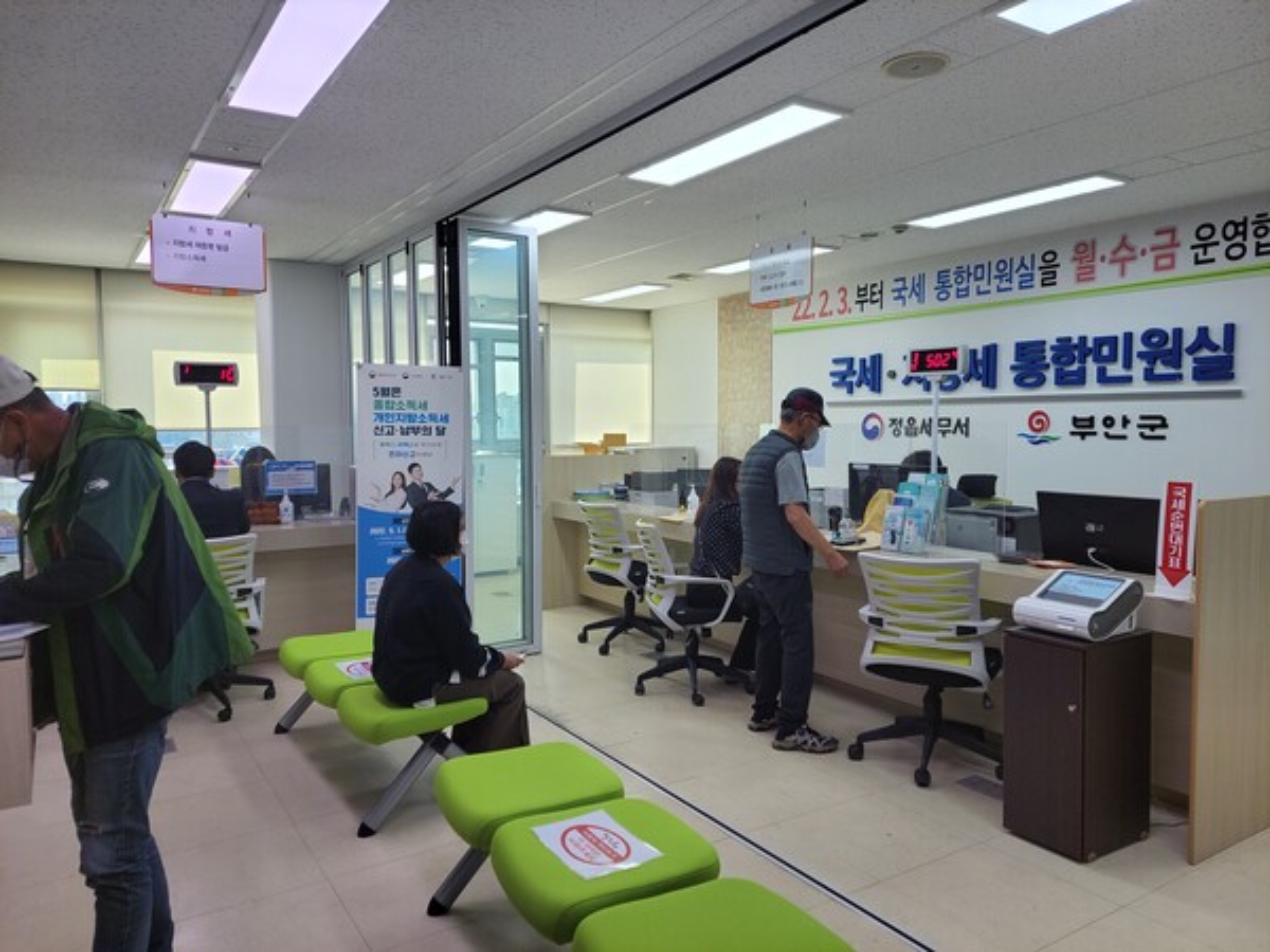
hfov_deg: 71.6
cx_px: 635
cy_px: 476
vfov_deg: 56.8
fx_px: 881
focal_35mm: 24
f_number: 1.8
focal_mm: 5.23
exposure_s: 1/100
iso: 40
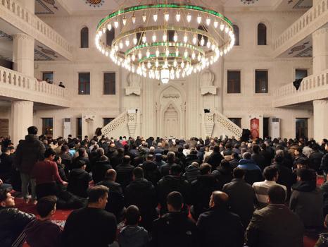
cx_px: 164
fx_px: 218
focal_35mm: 23
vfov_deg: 58.9
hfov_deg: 73.9
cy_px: 124
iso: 250
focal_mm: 6.14
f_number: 1.65
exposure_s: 1/50
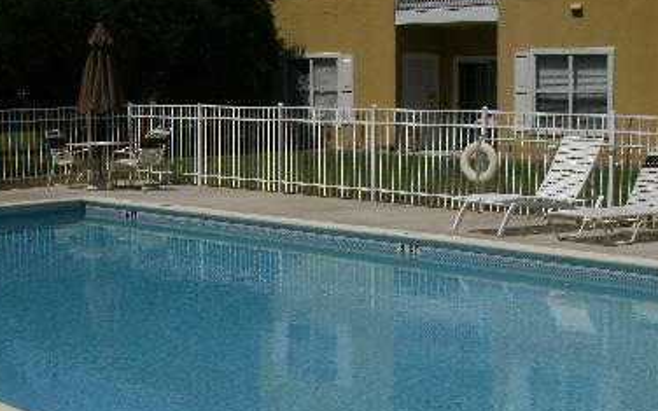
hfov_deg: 31.5
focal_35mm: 65
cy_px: 310
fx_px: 1166
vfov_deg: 19.9
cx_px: 366
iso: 100
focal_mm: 6.3
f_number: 5.6
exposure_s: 1/1250
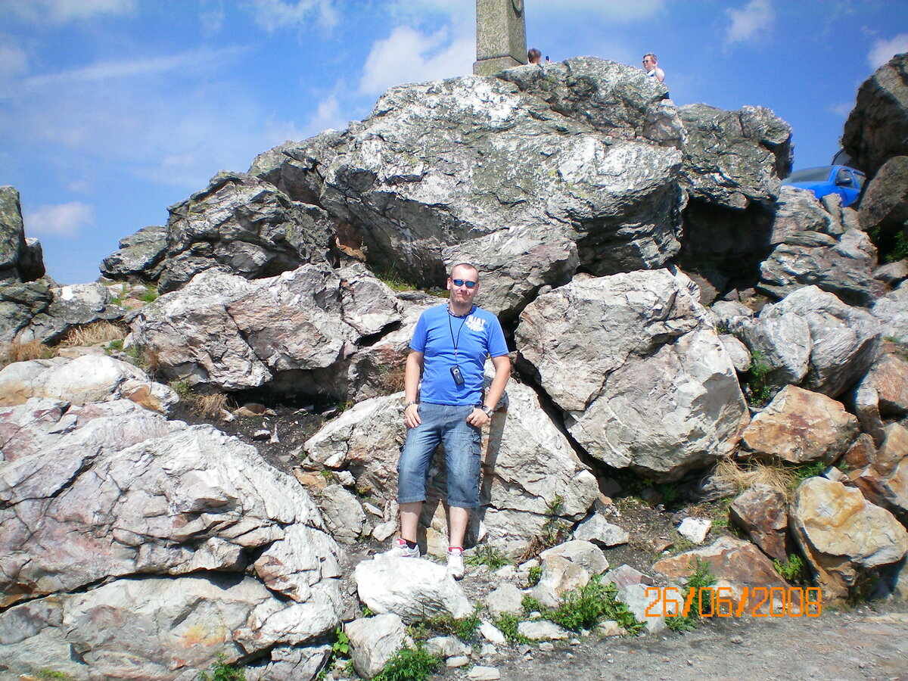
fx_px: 997
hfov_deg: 49.0
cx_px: 454
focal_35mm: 38
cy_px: 340
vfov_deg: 37.7
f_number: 4.6
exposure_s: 1/500
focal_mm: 6.3
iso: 64
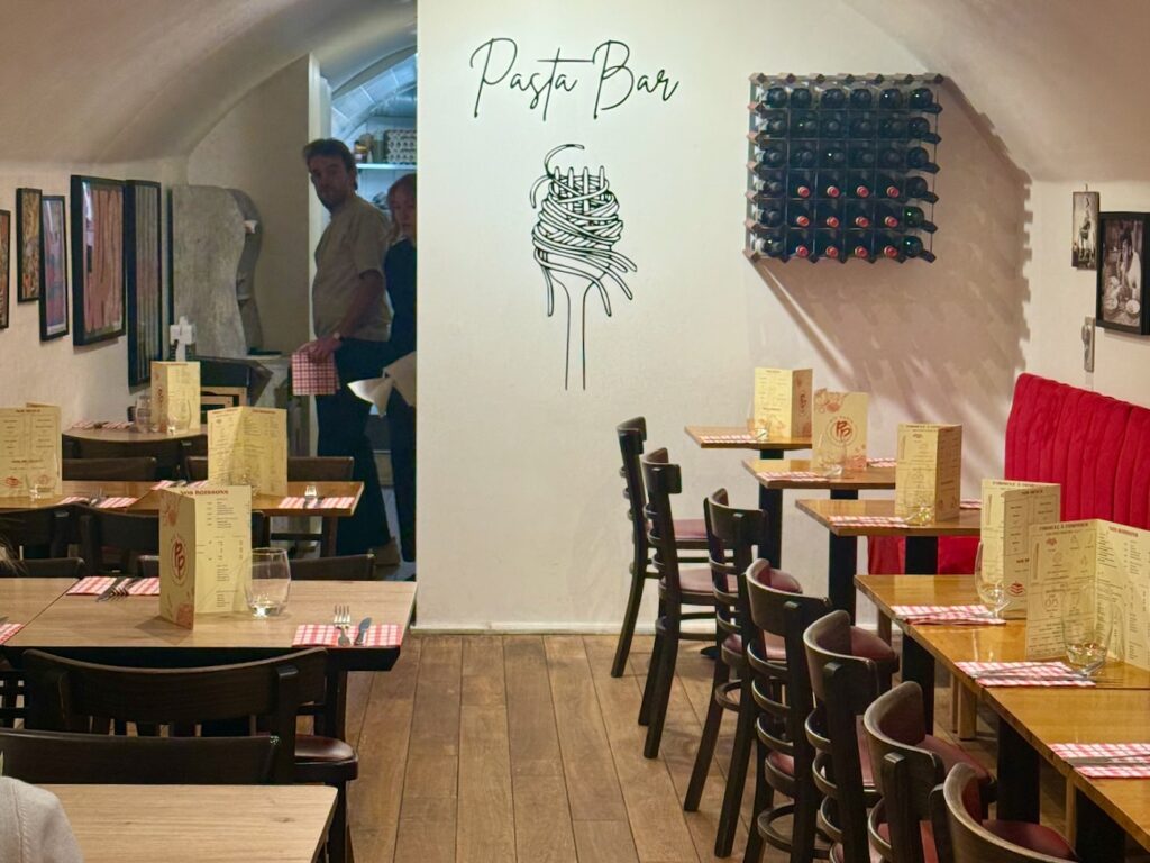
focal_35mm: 48
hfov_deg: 39.7
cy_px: 432
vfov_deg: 30.3
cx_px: 575
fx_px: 1595
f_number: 1.78
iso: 80
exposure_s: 1/100
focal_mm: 6.76
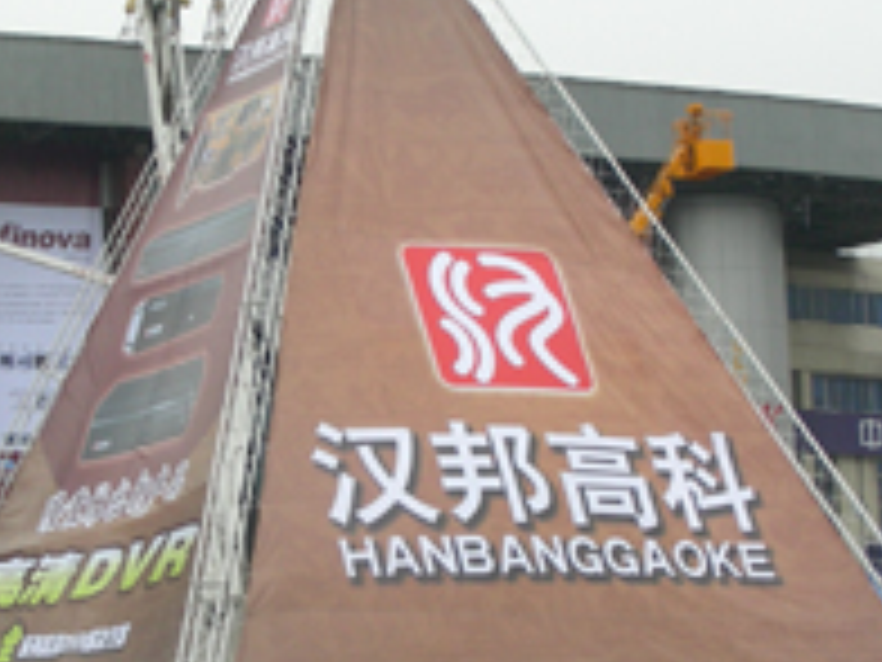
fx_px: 2752
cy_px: 383
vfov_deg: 13.7
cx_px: 360
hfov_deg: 18.2
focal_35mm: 108
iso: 50
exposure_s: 1/362
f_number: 4
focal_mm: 8.8
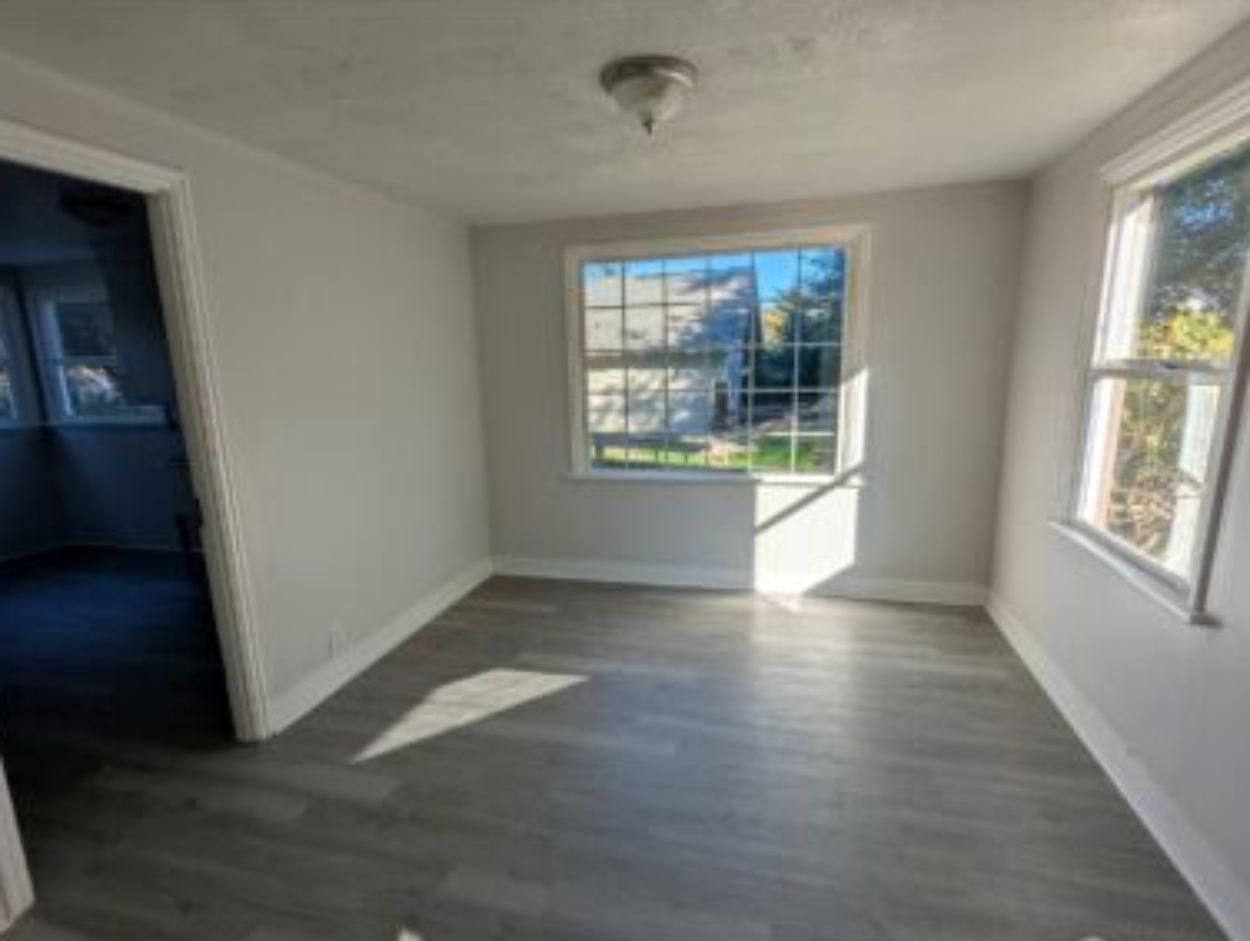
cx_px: 622
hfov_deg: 91.0
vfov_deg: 74.8
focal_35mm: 17
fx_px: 615
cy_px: 494
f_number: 2.2
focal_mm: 2.35
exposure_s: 1/1080
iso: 53
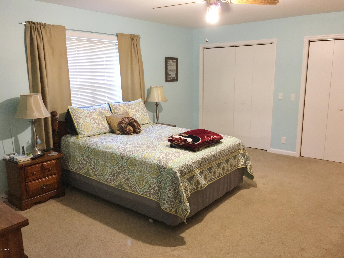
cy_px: 129
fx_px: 288
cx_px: 172
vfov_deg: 48.2
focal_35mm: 29
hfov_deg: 61.7
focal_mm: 4.15
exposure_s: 1/20
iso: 200
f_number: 2.2
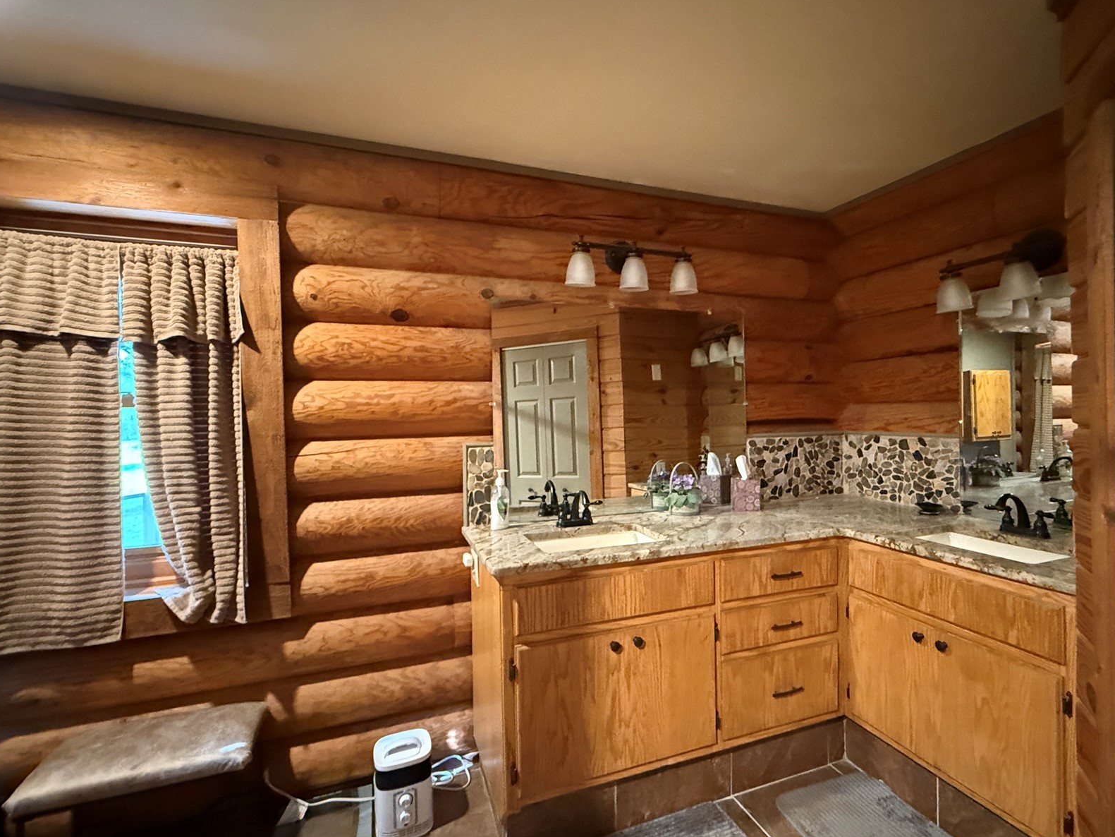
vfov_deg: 74.7
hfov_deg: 90.8
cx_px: 602
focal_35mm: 17
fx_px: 548
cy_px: 414
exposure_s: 1/30
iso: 1250
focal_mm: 2.22
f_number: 2.2
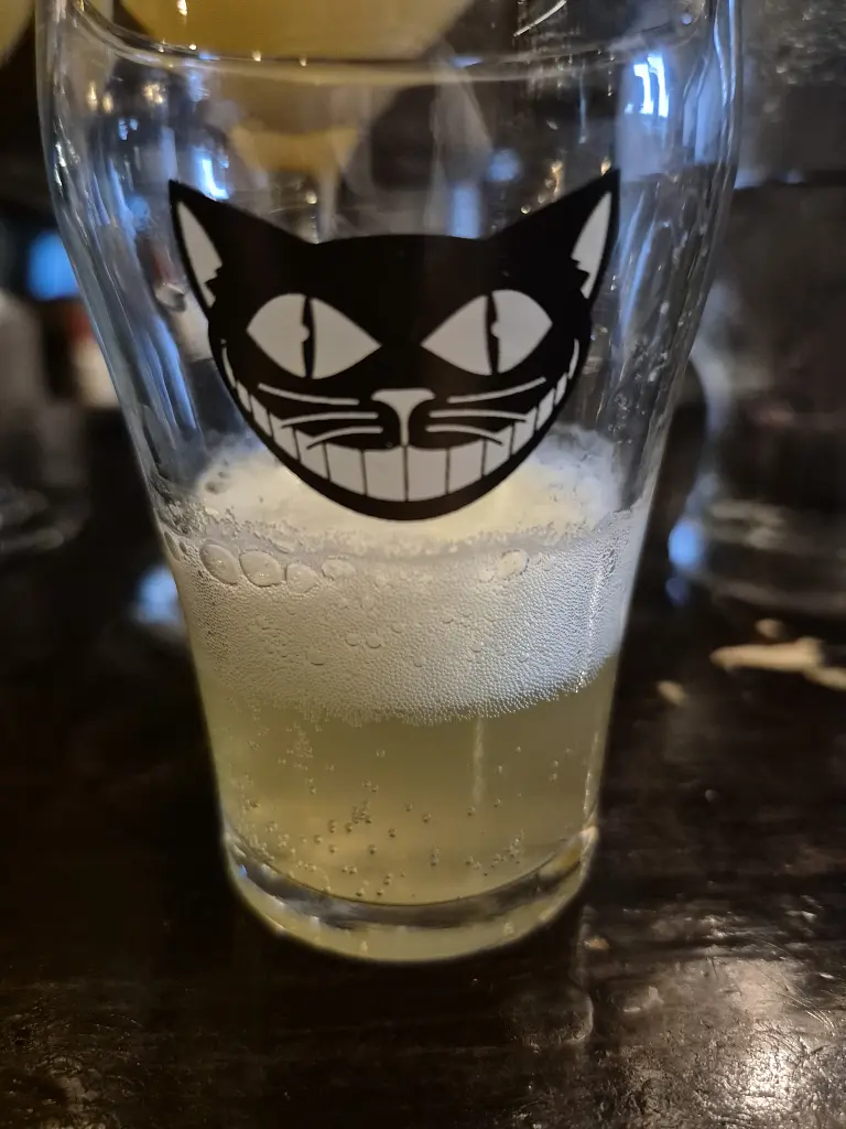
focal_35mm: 23
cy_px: 564
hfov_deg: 58.9
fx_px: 749
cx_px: 423
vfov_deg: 73.9
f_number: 1.8
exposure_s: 1/60
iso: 1600
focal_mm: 5.4
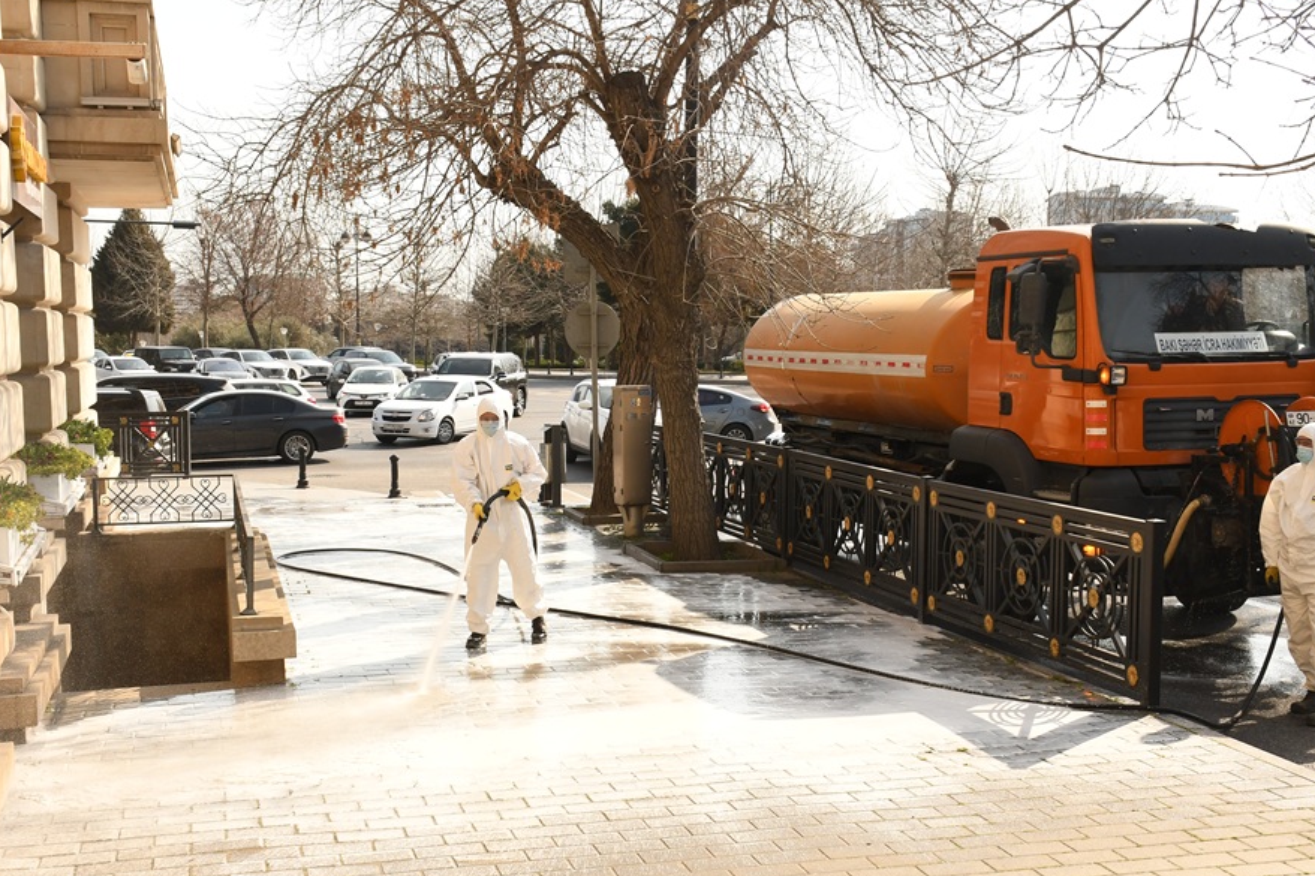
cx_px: 640
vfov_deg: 31.9
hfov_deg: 46.4
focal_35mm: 42
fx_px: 1534
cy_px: 472
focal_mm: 24
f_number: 8
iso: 500
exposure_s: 1/640
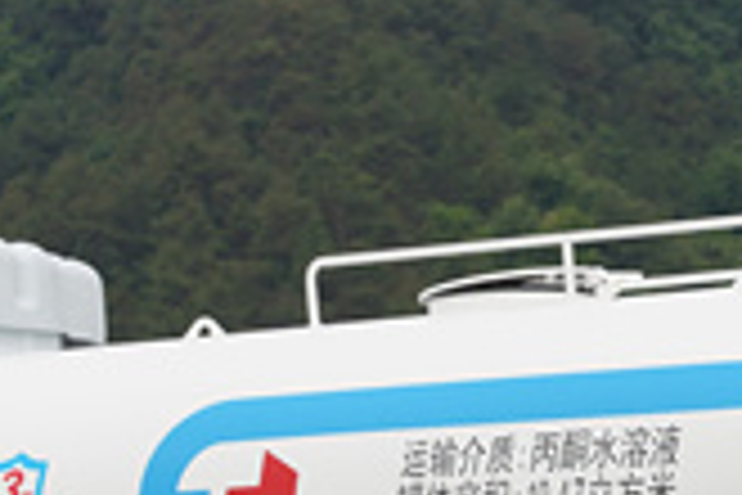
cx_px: 409
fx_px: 7296
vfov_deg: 3.9
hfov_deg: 5.8
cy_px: 493
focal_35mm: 354
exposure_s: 1/800
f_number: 4
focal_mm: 73
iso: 125
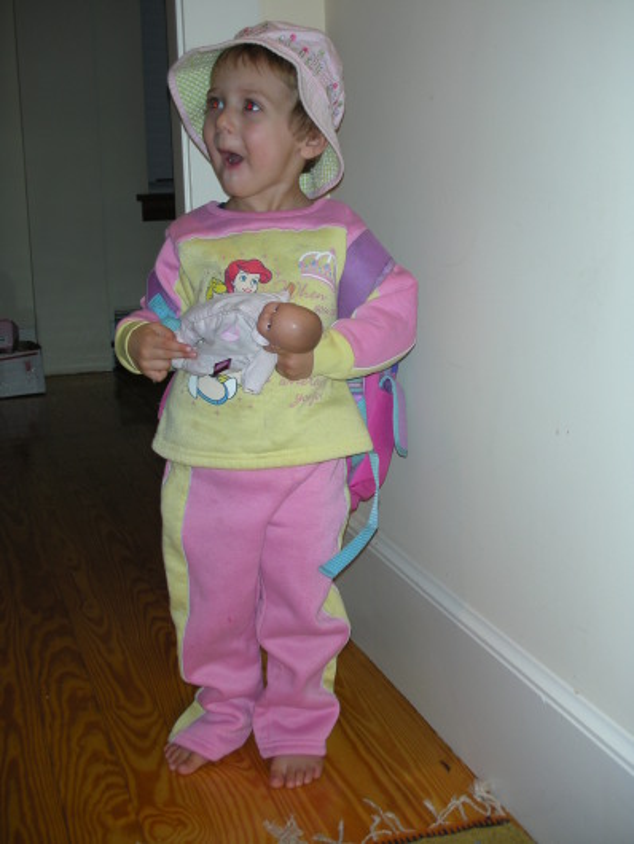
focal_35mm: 46
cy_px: 422
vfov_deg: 41.2
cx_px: 317
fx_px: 1122
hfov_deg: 31.5
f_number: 3.2
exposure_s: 1/60
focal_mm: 7.7
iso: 50
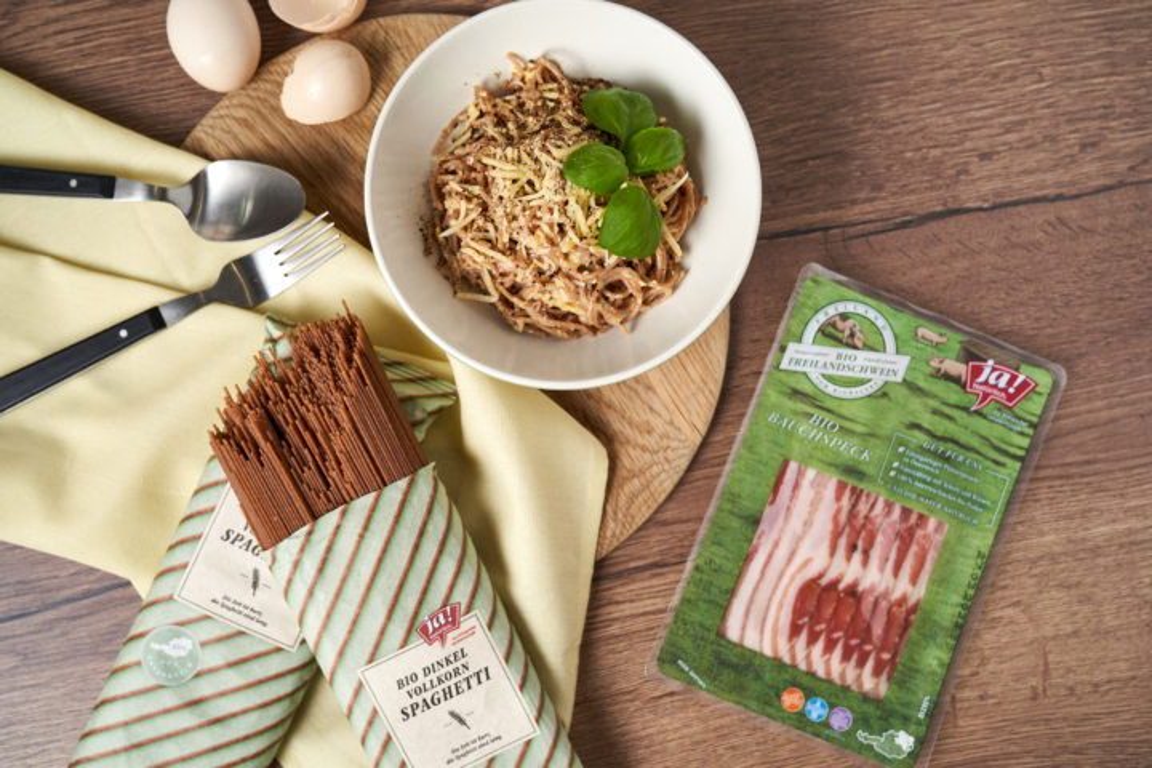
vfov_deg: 35.9
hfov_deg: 51.9
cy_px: 384
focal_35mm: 37
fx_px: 1184
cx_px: 576
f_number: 4
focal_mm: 37
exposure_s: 1/250
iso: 100
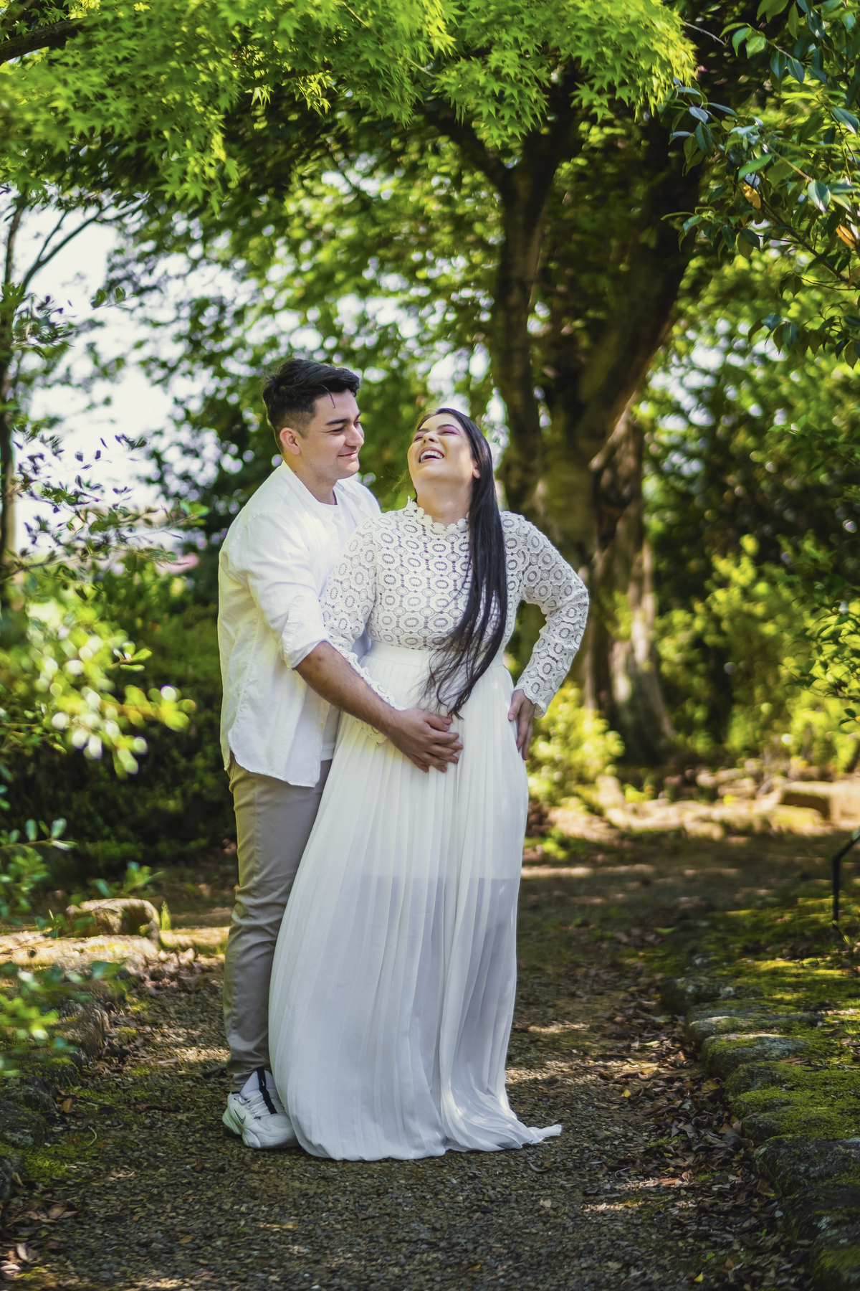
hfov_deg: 16.3
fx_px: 3010
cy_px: 646
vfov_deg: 24.2
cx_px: 430
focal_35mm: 84
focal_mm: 56
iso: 200
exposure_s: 1/2000
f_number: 1.2
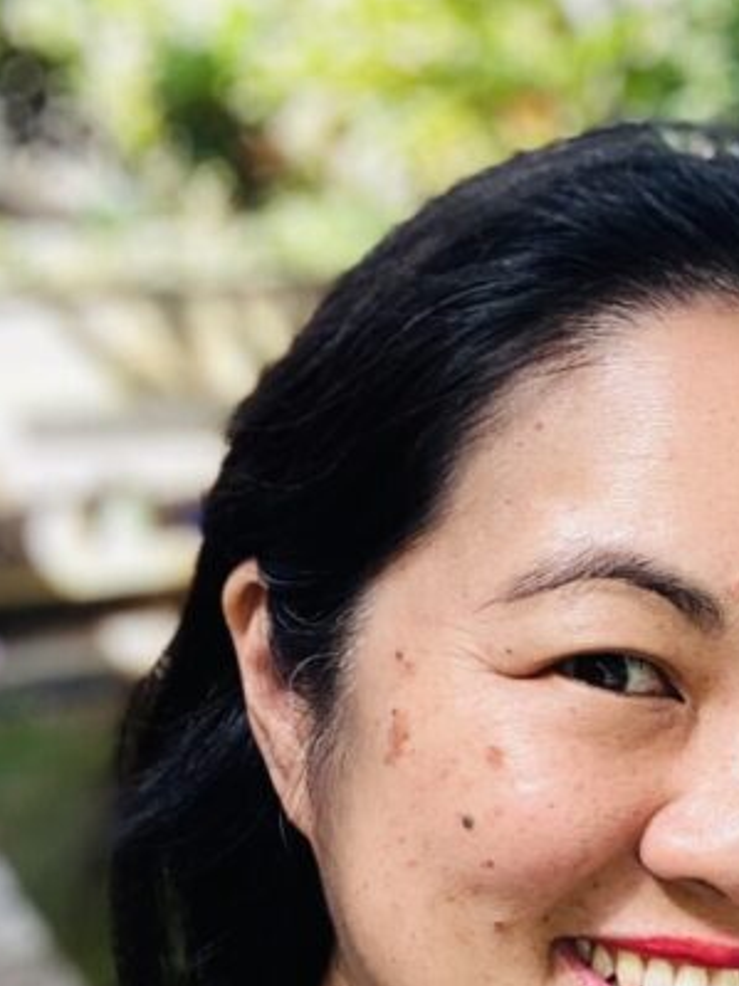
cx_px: 929
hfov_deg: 18.0
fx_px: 2193
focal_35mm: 77
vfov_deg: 23.6
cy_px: 1105
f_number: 2.2
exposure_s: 1/122
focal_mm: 2.71
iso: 32
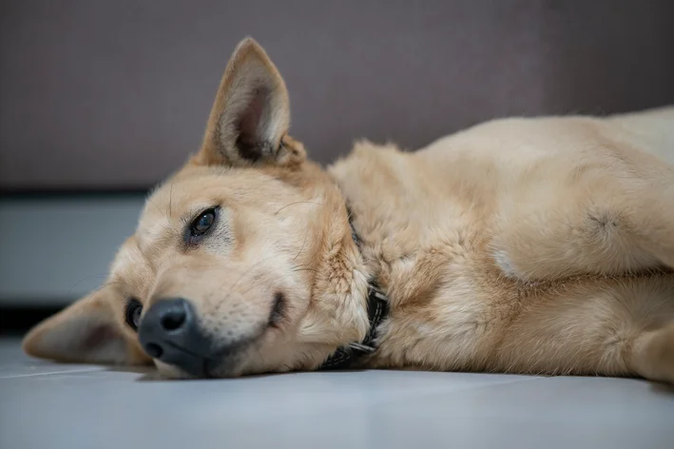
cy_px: 224
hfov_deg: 23.9
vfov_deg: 16.1
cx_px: 337
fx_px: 1591
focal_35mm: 85
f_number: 2.2
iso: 400
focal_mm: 85
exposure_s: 1/80
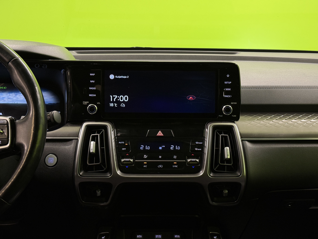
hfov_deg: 39.7
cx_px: 159
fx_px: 441
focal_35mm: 48
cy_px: 120
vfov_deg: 30.3
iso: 125
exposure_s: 1/50
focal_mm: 6.76
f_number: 1.78
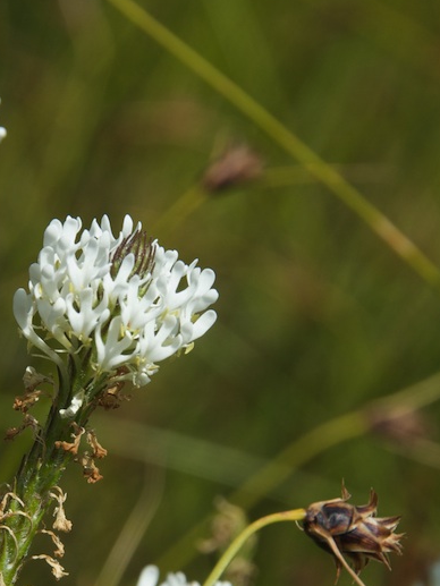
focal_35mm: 558
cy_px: 389
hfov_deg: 2.7
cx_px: 83
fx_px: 9453
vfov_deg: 3.6
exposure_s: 1/200
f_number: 14
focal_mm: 200
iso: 200
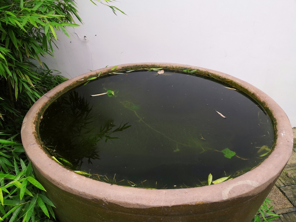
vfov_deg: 53.1
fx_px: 222
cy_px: 111
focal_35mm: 26
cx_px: 148
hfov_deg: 67.3
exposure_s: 1/172
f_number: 1.8
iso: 50
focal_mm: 4.75
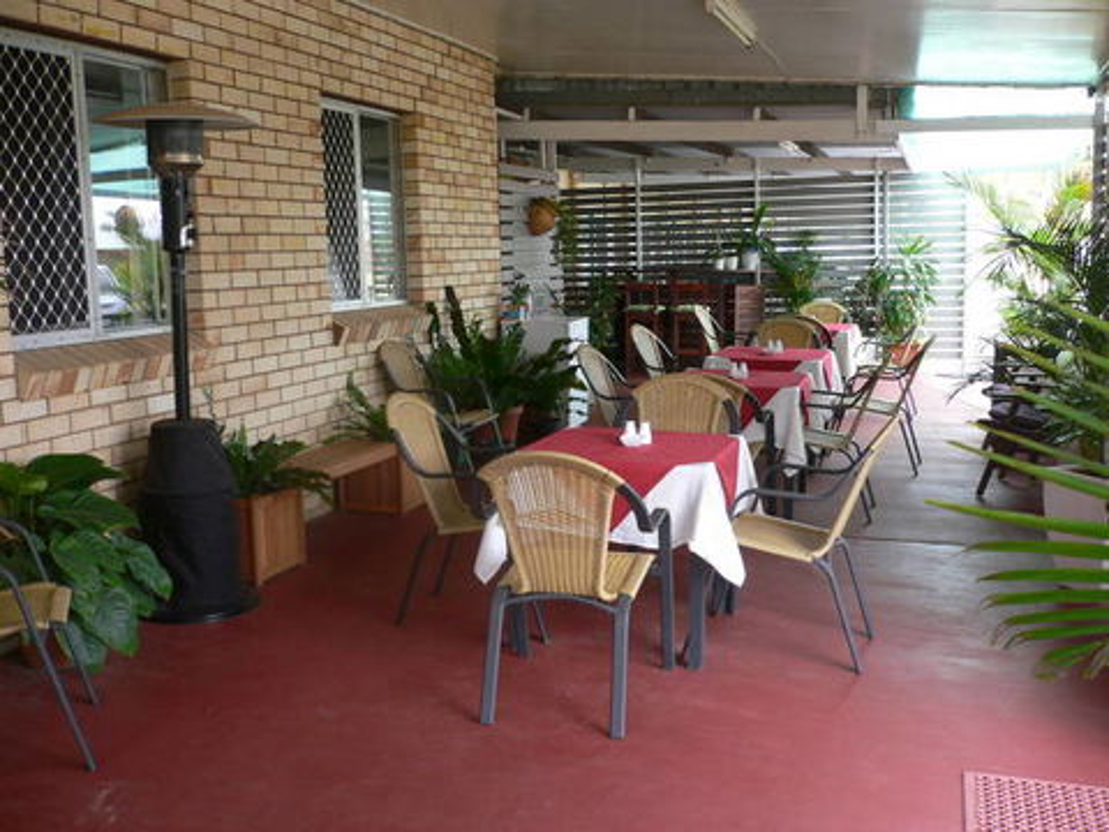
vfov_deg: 40.7
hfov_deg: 52.6
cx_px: 554
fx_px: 1121
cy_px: 416
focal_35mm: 35
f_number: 2.8
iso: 100
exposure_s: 1/80
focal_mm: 5.8
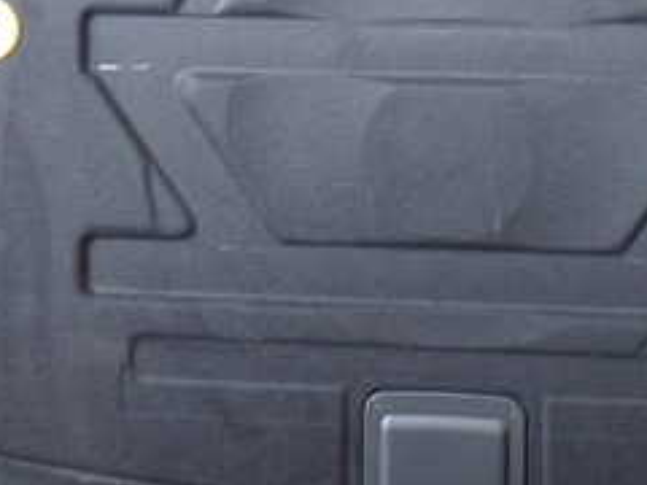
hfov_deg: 25.8
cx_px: 450
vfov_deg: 19.0
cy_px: -27
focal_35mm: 75
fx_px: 1402
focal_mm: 5.4
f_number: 2.3
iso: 320
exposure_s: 1/30
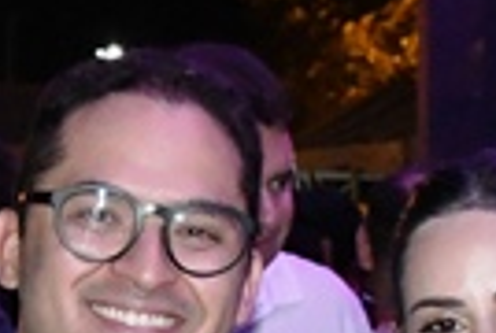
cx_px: 26
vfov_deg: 6.6
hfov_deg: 9.9
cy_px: 472
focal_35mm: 206
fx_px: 2845
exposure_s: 1/250
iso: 6400
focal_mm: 18
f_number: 5
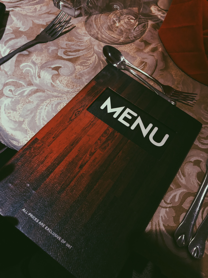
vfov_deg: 63.4
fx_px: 224
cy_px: 139
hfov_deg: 49.7
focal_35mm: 28
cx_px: 104
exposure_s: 1/4
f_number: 1.8
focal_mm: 3.99
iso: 100
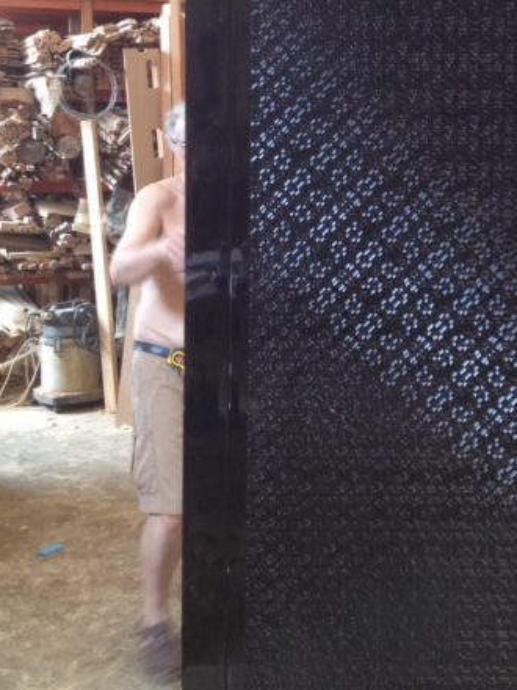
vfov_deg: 27.7
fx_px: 1374
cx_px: 429
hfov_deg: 21.0
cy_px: 151
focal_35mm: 69
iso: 100
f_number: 2.4
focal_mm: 4.28
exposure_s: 1/20
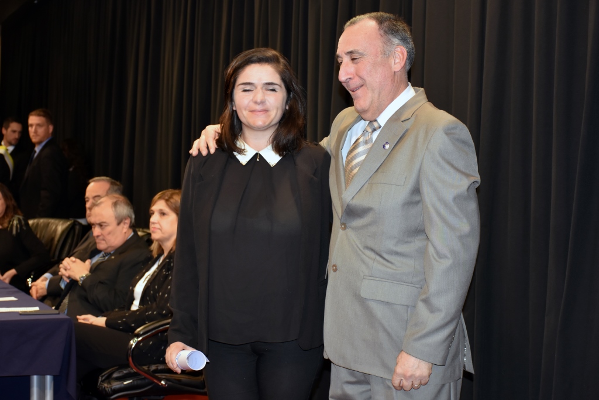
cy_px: 200
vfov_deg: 21.6
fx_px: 1048
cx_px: 300
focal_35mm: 63
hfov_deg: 31.9
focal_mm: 42
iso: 800
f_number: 5
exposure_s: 1/60
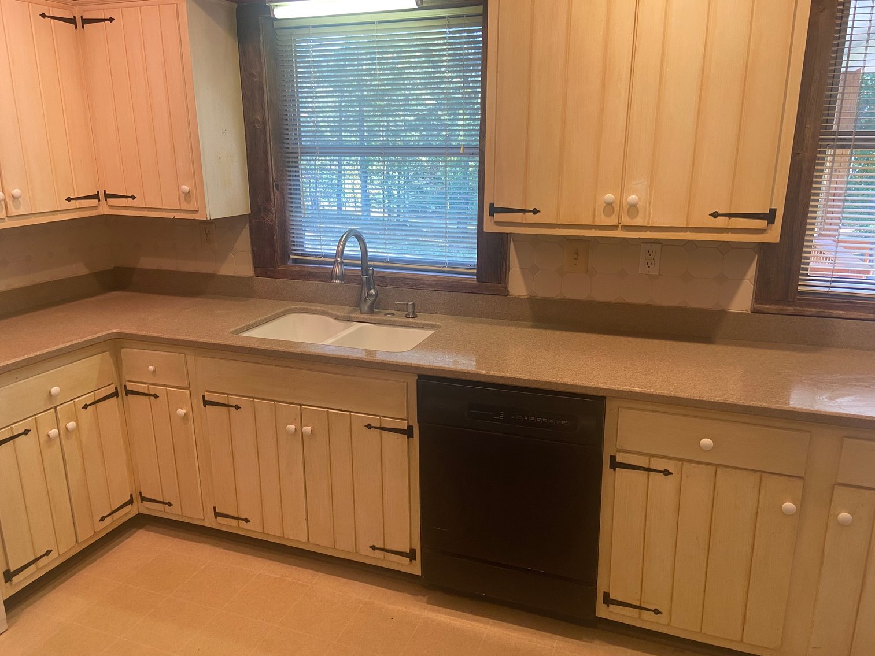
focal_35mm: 26
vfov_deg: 53.1
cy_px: 328
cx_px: 438
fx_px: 657
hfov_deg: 67.3
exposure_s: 1/60
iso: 100
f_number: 1.8
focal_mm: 4.25
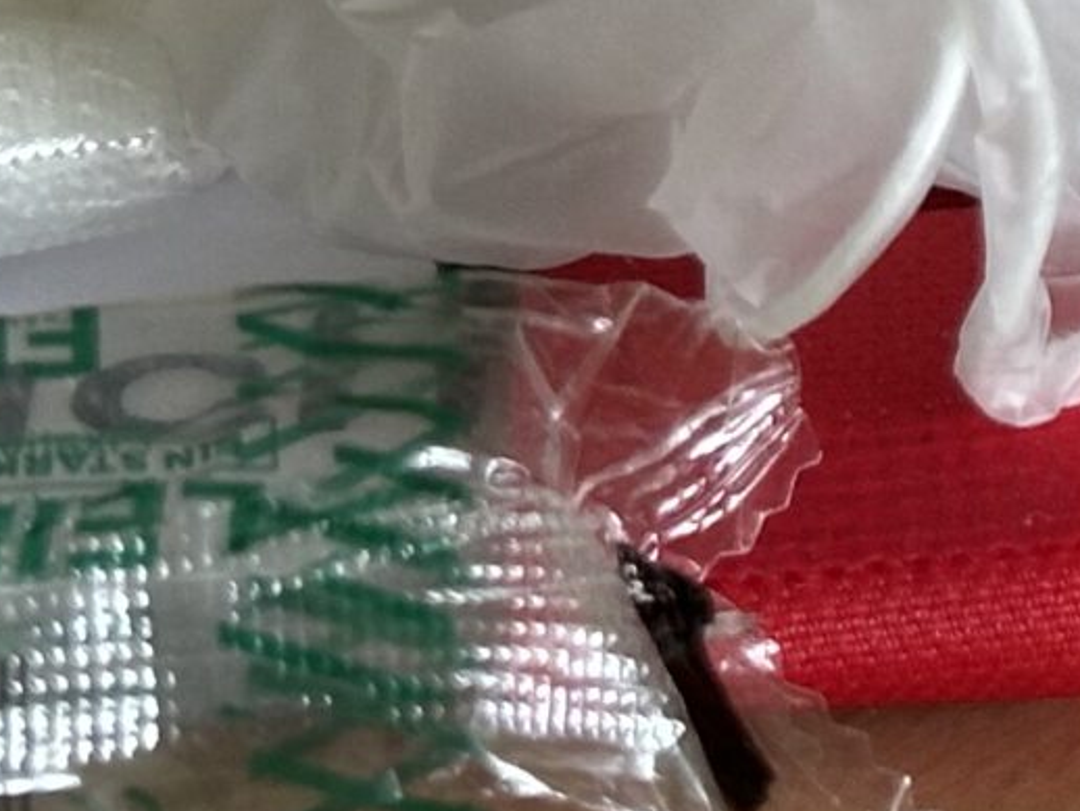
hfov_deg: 8.2
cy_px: -1017
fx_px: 7398
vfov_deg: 6.1
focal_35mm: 237
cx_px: 1503
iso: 100
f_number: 1.78
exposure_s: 1/60
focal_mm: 6.86
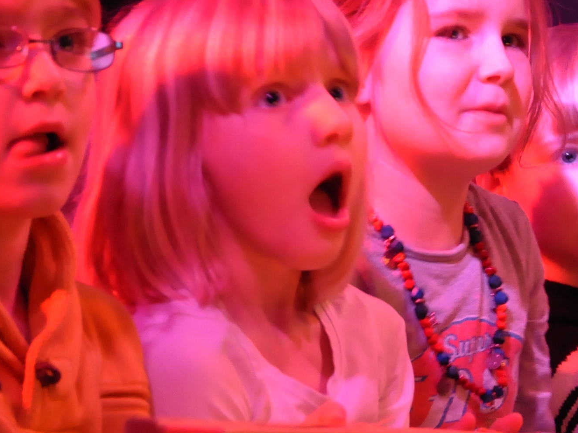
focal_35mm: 263
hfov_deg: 7.5
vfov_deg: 5.6
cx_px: 415
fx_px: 4394
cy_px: 306
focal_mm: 75
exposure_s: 1/6
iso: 3200
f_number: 5.3
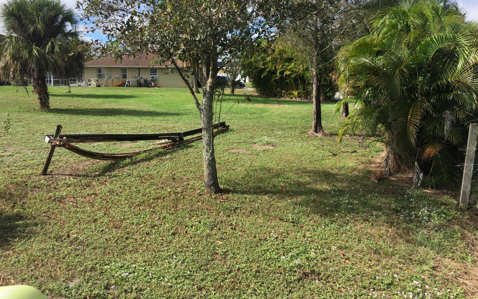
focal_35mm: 31
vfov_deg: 40.5
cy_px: 126
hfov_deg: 61.2
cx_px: 237
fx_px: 404
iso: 25
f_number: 2.2
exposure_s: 1/894
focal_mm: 4.15
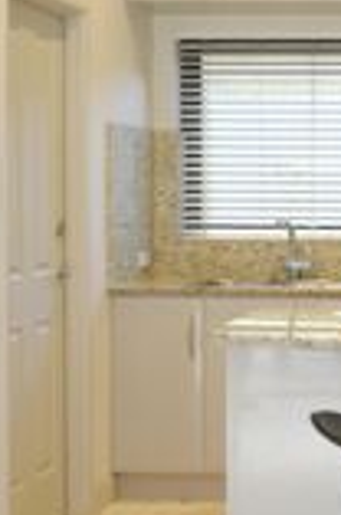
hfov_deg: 15.7
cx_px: 479
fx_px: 1156
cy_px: 251
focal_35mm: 81
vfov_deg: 25.1
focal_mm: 27
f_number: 16
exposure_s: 1.3
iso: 200
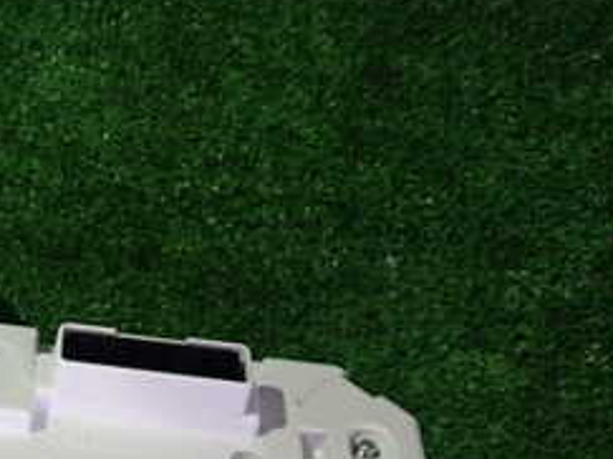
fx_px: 1310
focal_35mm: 74
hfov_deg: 23.9
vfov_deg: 18.9
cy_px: 532
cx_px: -131
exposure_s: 1/40
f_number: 2.3
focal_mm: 5.4
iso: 400
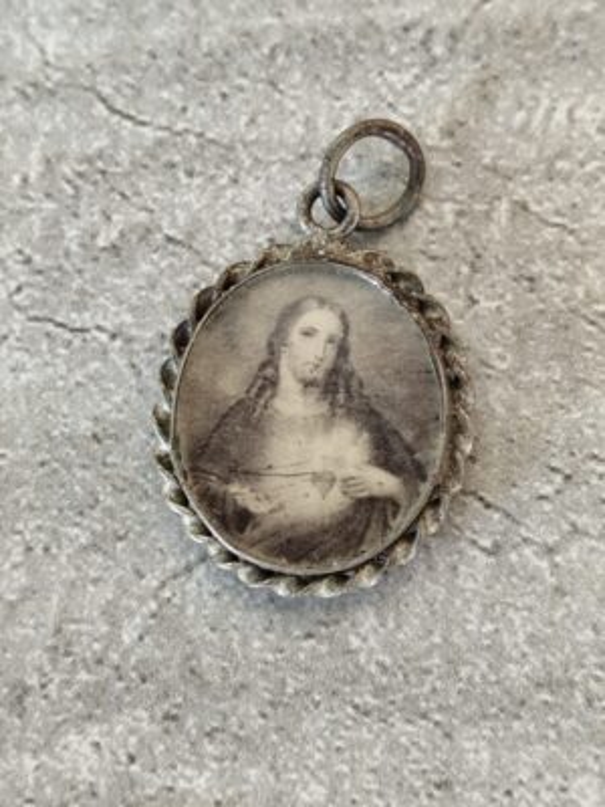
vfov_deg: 21.1
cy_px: 404
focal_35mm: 93
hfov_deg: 15.9
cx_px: 302
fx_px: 2167
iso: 400
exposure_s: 1/25
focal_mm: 6.19
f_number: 1.65
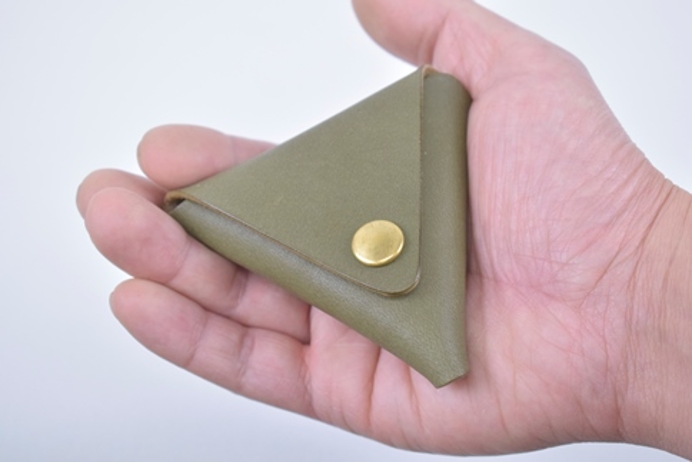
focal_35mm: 82
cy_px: 231
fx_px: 1586
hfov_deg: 24.6
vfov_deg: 16.6
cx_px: 346
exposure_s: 1/250
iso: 2000
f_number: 5.6
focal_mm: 55
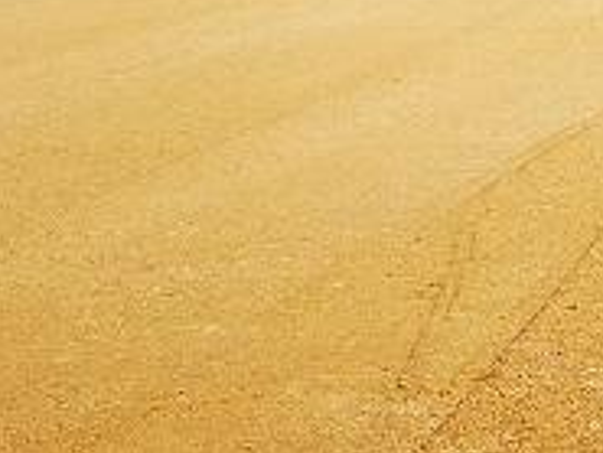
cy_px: -396
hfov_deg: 12.0
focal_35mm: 151
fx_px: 2632
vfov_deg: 9.3
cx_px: 1079
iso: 50
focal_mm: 4.75
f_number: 1.8
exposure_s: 1/3257
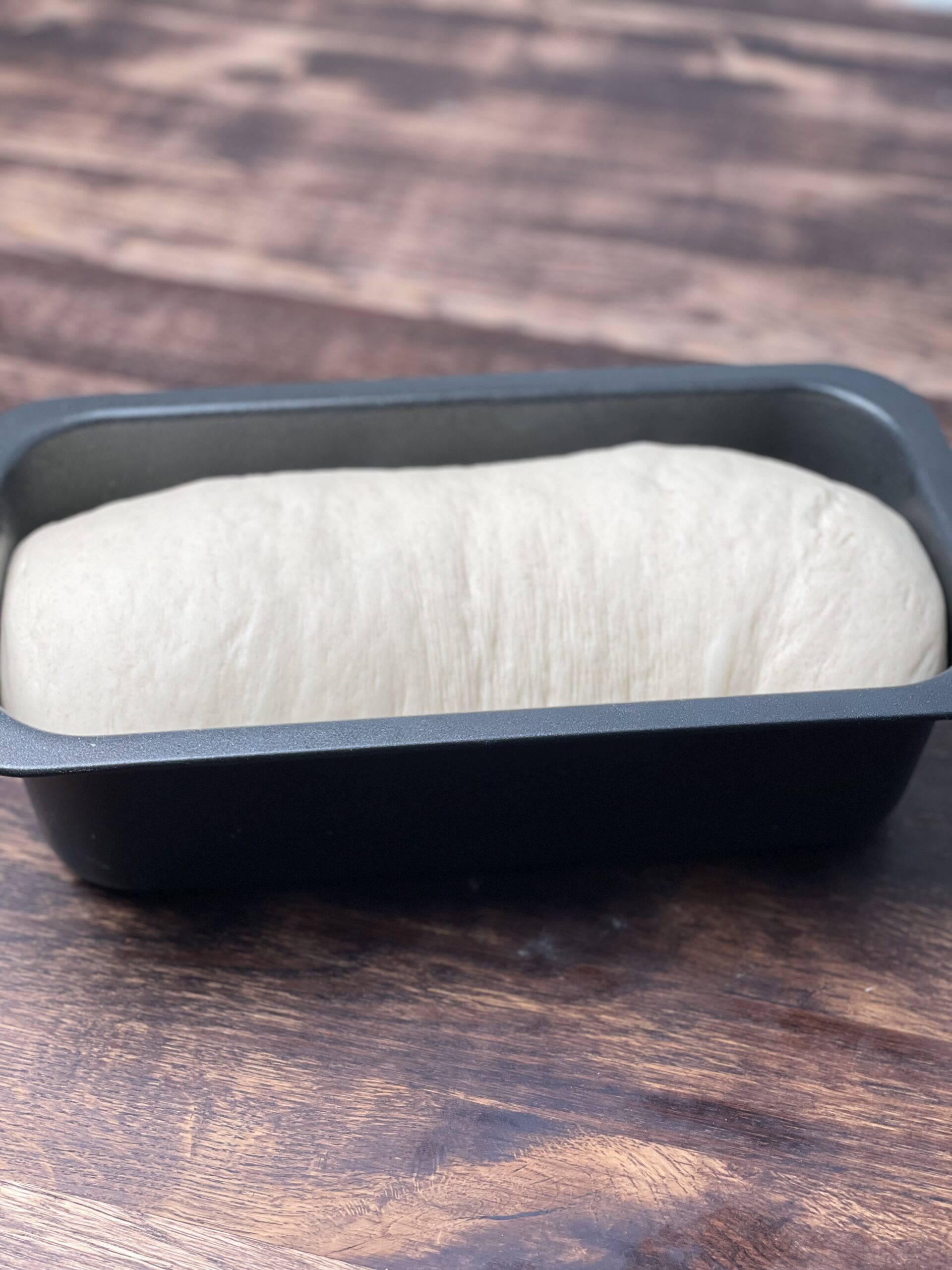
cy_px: 635
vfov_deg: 36.8
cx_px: 476
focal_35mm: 52
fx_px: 1907
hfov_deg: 28.0
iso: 50
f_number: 2
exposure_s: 1/122
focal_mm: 6
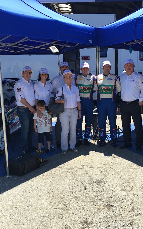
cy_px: 117
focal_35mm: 42
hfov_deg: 30.3
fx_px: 262
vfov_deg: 47.2
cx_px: 98
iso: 25
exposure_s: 1/732
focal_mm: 4.15
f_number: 2.2
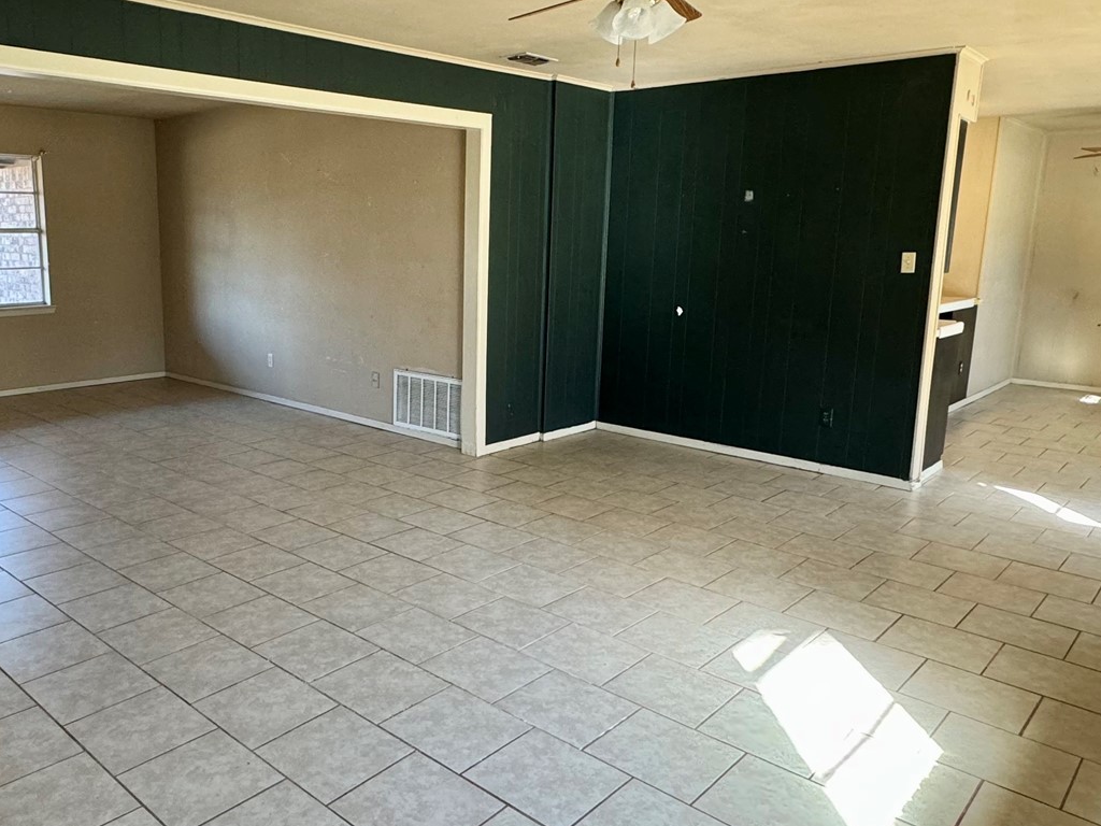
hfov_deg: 62.6
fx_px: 891
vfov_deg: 49.7
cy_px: 395
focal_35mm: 28
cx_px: 412
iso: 200
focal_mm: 2.22
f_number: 2.2
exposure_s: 1/60
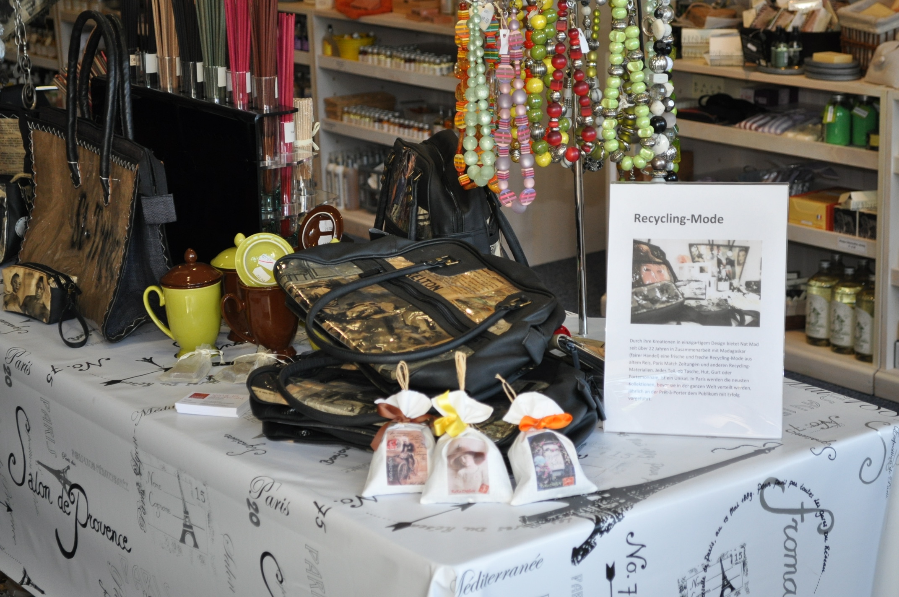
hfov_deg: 26.0
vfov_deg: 17.4
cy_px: 298
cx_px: 450
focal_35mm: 78
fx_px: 1945
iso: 800
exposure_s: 1/100
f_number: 5.6
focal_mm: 52
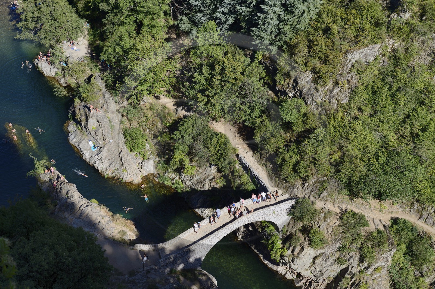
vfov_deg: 19.4
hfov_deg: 28.9
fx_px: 845
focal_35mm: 70
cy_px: 144
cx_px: 218
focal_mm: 70
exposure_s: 1/250
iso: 200
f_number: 9
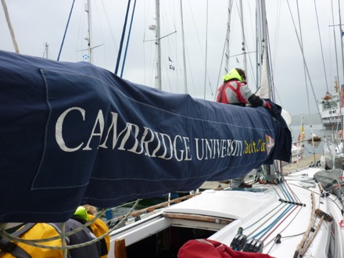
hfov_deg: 55.4
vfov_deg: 42.9
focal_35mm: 33
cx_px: 172
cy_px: 129
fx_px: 328
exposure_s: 1/640
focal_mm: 5.5
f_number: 2.8
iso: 80
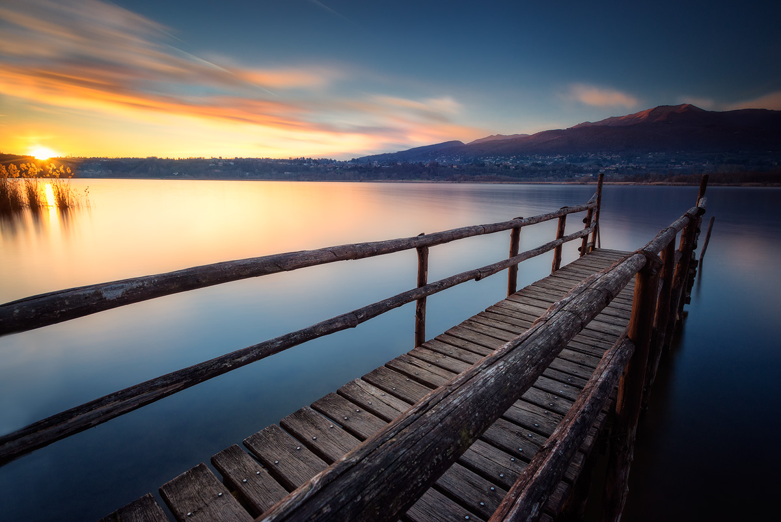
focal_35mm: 17
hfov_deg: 93.2
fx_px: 369
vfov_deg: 70.6
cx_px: 390
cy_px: 261
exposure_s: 70
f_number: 11
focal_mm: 17
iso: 400
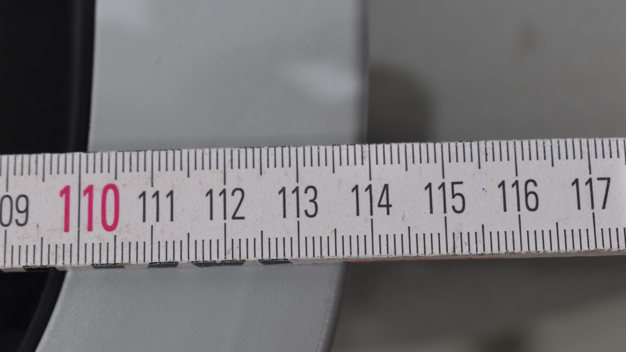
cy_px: 180
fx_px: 1311
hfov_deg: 26.9
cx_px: 313
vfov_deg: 15.3
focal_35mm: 79
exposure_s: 1/60
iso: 400
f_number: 7.1
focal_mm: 50
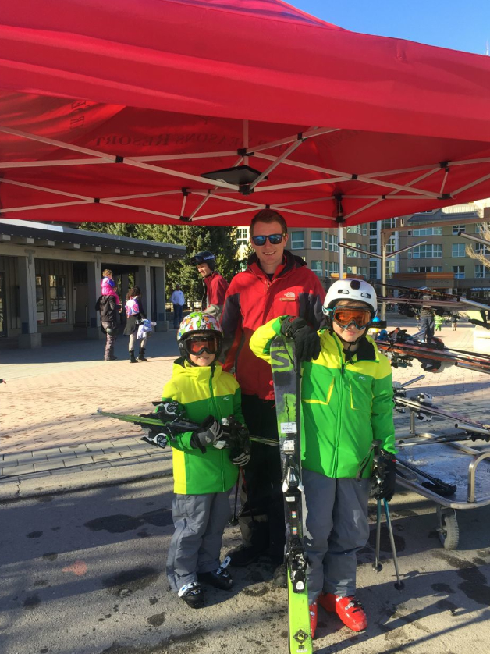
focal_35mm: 30
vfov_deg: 60.0
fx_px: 567
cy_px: 337
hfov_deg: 46.8
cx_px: 246
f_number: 2.2
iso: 32
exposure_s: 1/449
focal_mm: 4.15
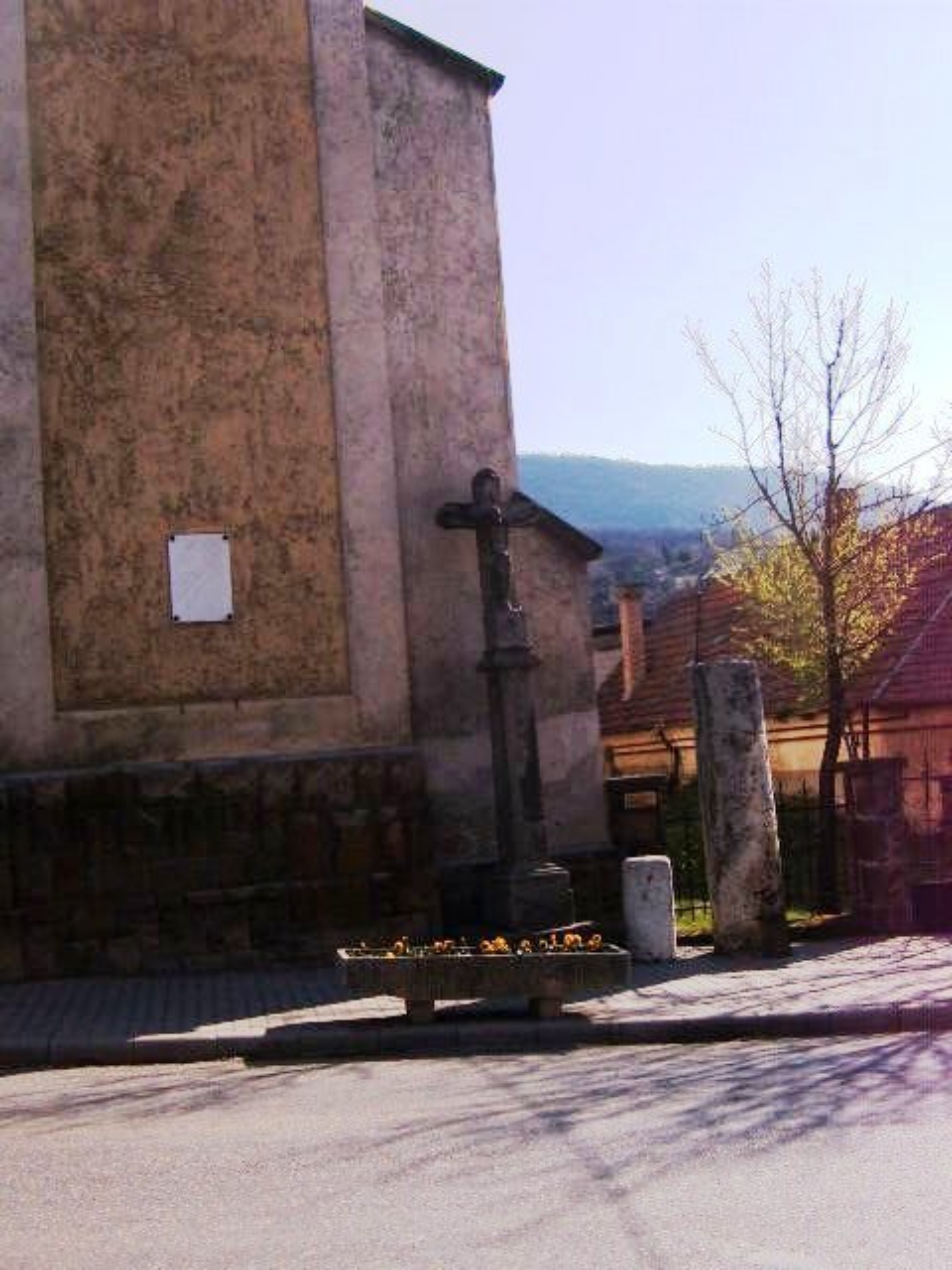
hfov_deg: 37.7
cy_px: 635
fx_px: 1393
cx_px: 476
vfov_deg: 49.0
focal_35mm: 38
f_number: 5.8
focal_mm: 5.8
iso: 50
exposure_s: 1/350
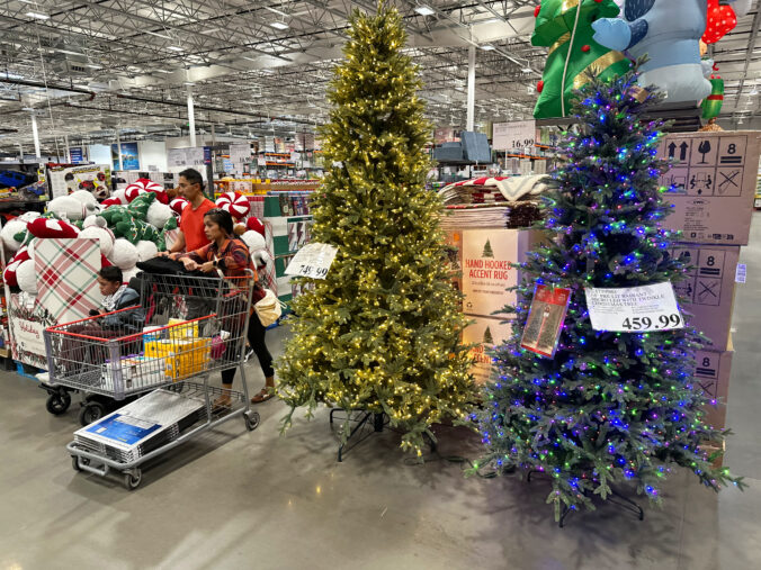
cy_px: 285
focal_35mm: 24
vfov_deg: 56.8
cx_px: 380
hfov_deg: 71.6
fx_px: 528
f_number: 1.8
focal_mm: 6.86
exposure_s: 1/103
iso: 250
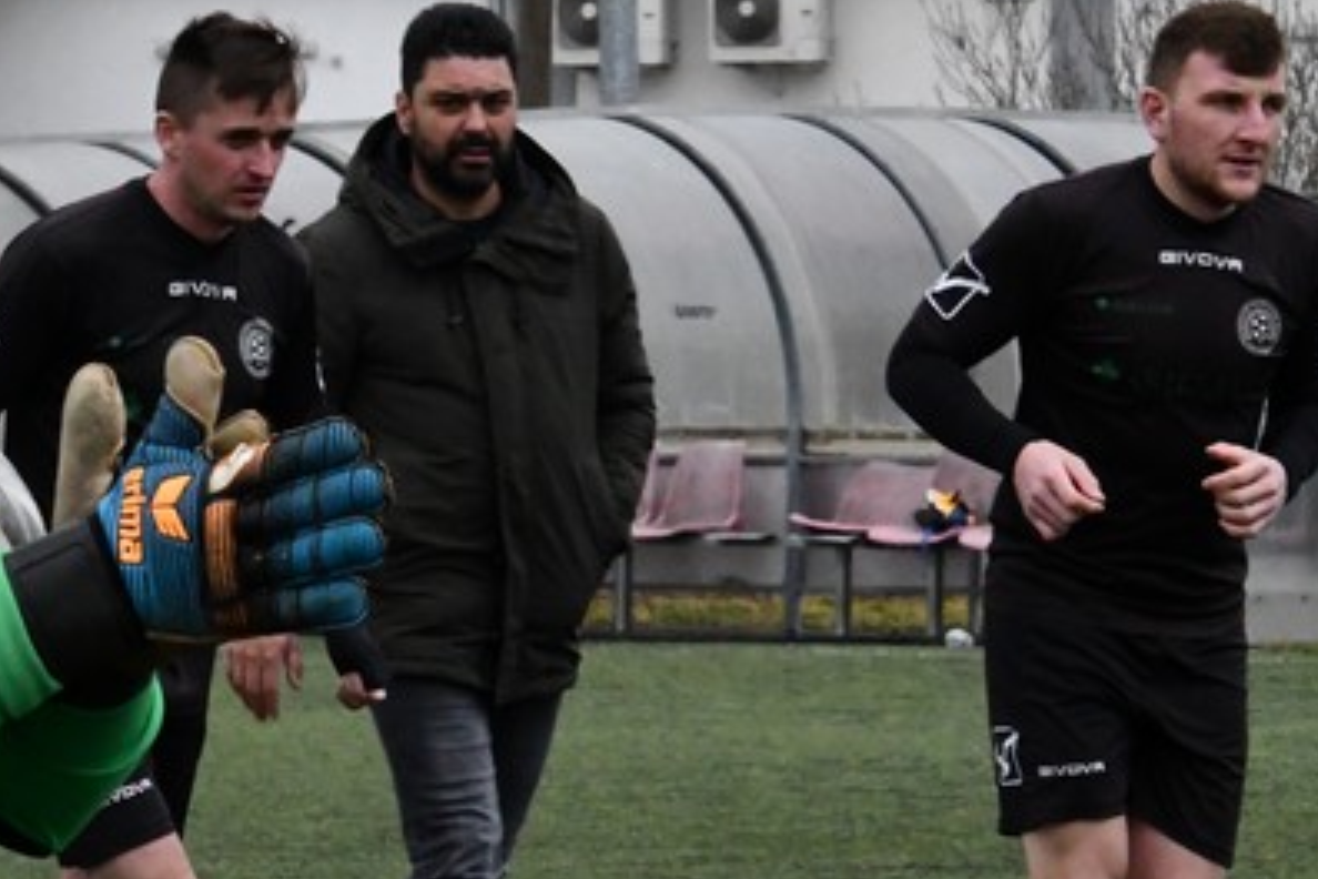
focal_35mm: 388
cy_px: 508
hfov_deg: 5.3
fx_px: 14204
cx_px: 596
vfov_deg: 3.5
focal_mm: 100
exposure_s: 1/1000
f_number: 16
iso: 5000
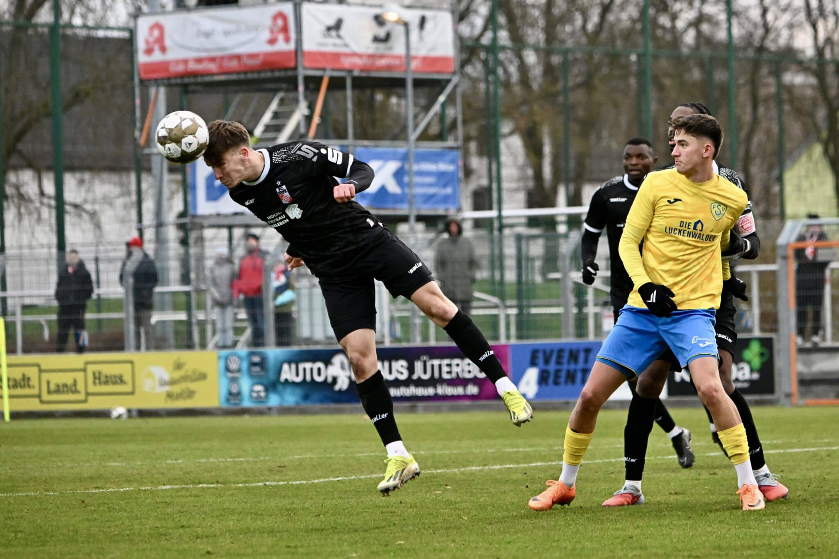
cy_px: 280
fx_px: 4660
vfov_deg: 6.9
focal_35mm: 200
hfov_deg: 10.3
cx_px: 420
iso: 8000
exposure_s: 1/1600
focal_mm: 200
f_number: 5.3
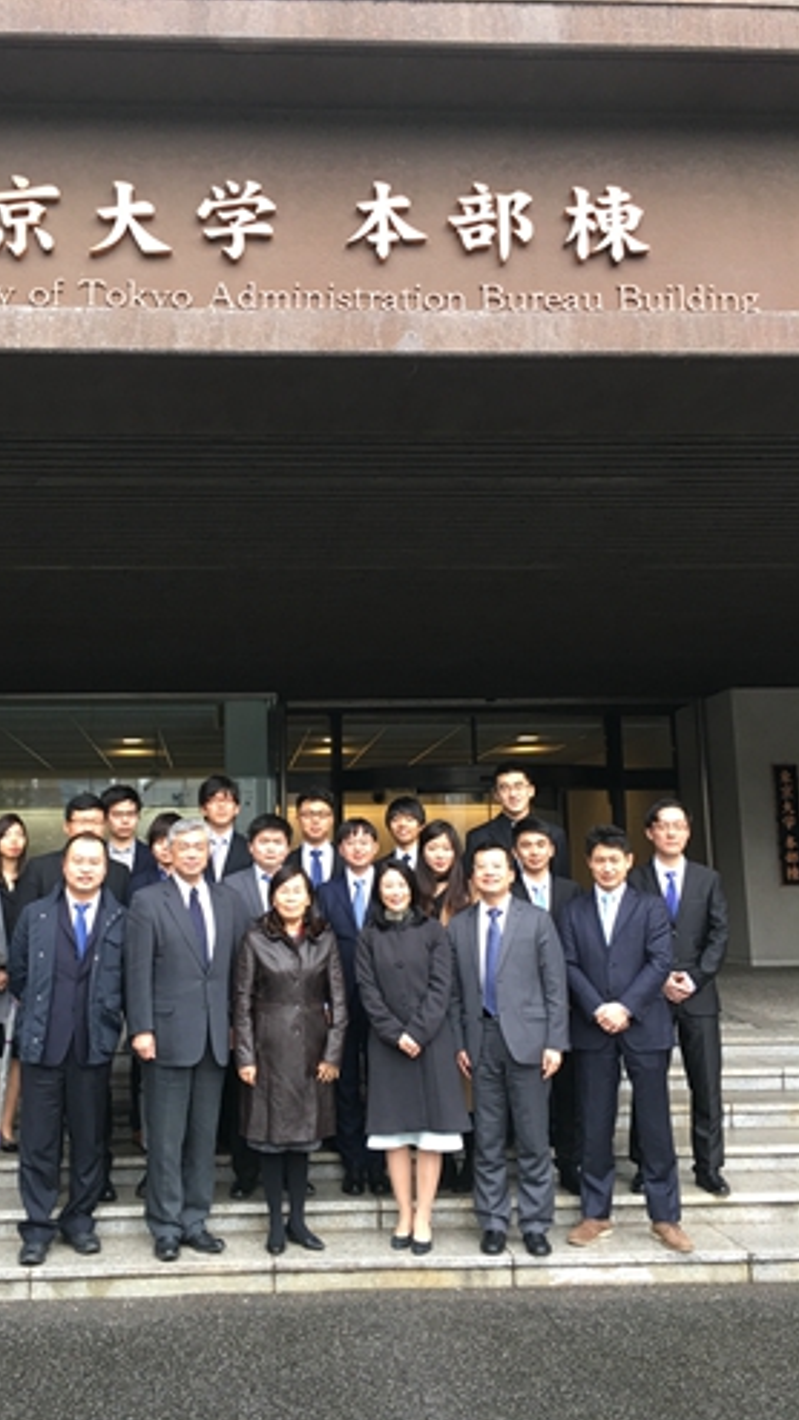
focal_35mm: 32
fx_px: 1205
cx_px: 263
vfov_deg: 61.0
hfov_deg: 36.3
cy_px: 716
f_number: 2.2
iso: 25
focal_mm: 4.15
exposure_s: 1/30
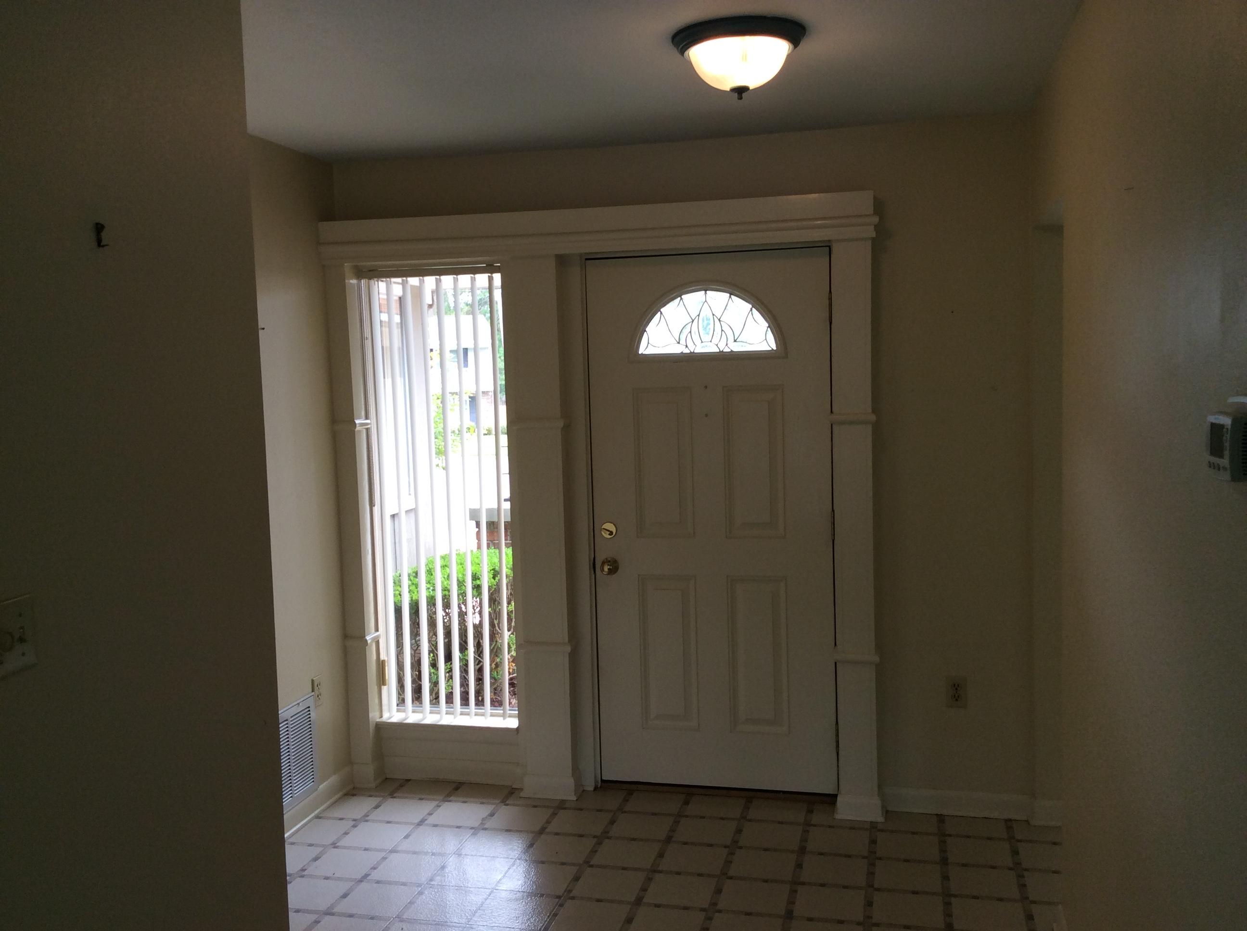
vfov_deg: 44.1
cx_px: 624
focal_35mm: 32
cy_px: 466
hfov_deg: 56.9
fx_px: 1151
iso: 32
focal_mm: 3.3
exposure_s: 1/40
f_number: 2.4
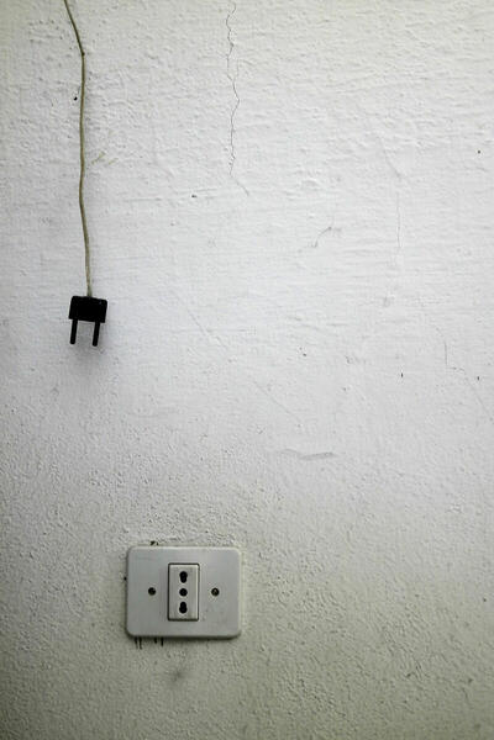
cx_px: 247
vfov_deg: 42.7
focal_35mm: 46
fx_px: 947
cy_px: 370
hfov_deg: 29.2
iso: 400
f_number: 2
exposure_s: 1/25
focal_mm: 30
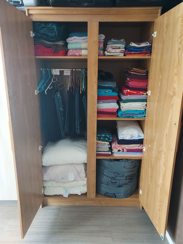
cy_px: 122
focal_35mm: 24
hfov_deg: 56.8
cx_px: 92
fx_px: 169
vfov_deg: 71.6
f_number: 1.8
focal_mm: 4.6
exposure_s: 1/25
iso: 400
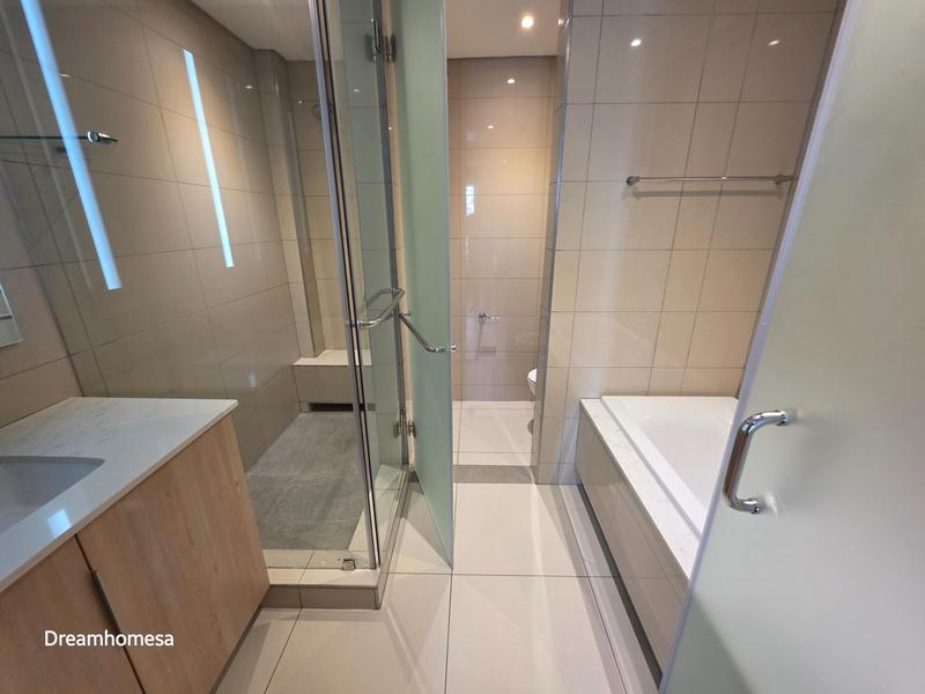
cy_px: 347
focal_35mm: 13
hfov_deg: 106.2
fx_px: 347
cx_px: 462
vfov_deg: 89.9
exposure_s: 1/50
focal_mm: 2.2
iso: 200
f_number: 1.9
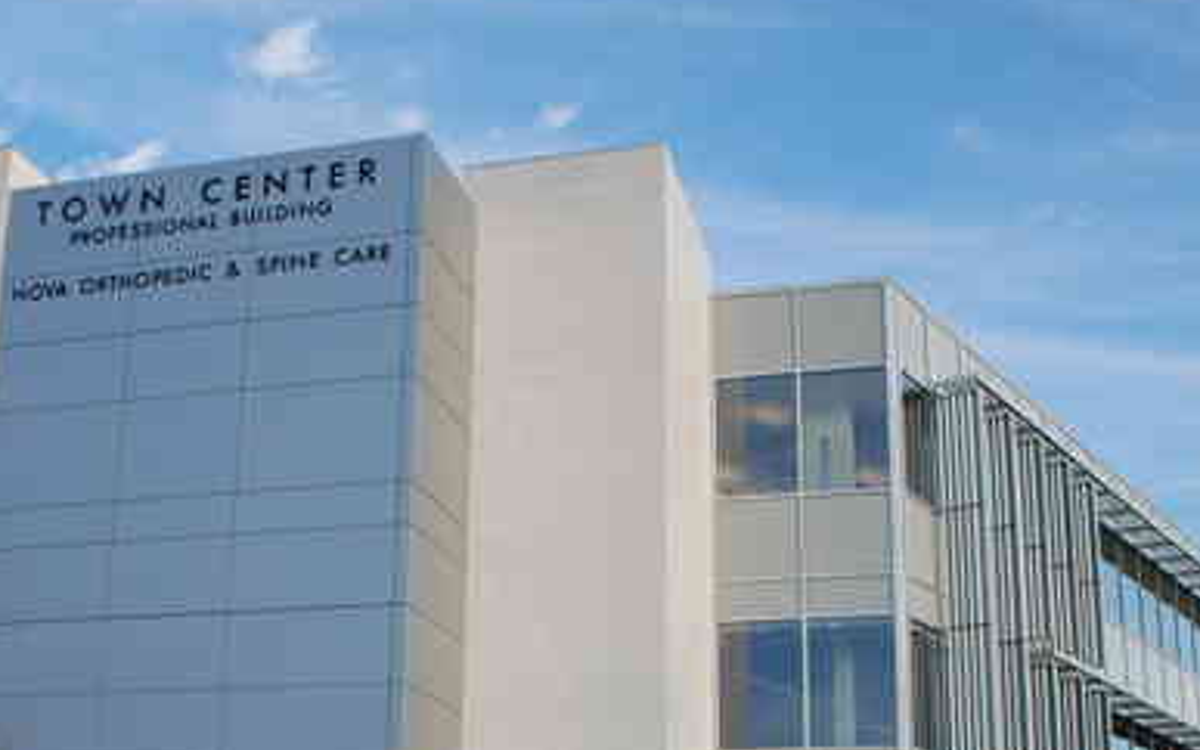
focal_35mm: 50
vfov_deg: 25.6
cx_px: 521
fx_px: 1629
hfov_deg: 40.4
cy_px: 573
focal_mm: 21
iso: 100
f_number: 6.3
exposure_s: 1/160
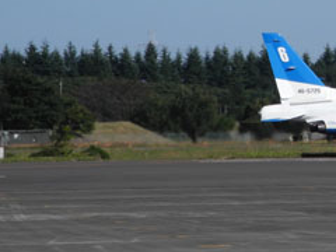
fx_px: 4193
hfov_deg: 4.6
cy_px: 8
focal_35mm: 432
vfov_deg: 3.4
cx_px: 409
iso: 100
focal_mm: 37
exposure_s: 1/973
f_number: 5.6
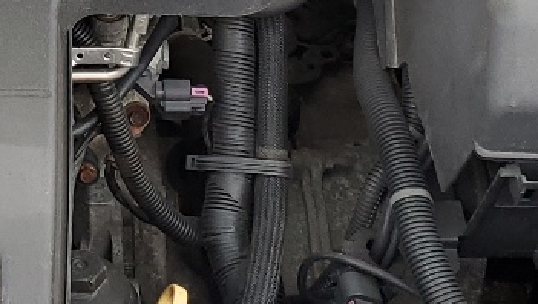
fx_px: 1842
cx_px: 23
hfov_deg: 16.3
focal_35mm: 129
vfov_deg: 9.3
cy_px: -75
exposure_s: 1/208
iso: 50
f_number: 1.5
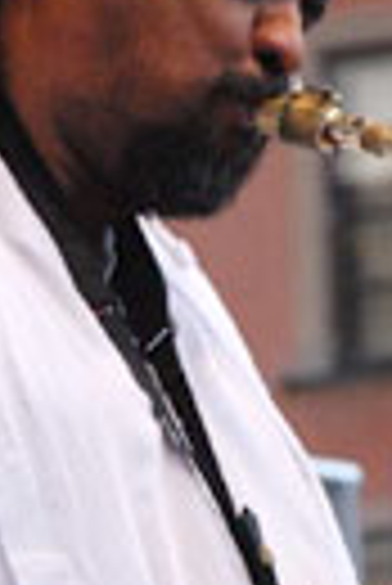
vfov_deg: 4.2
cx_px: 349
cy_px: 513
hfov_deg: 2.8
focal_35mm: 492
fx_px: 8010
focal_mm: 95
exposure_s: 1/125
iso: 1250
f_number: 5.6
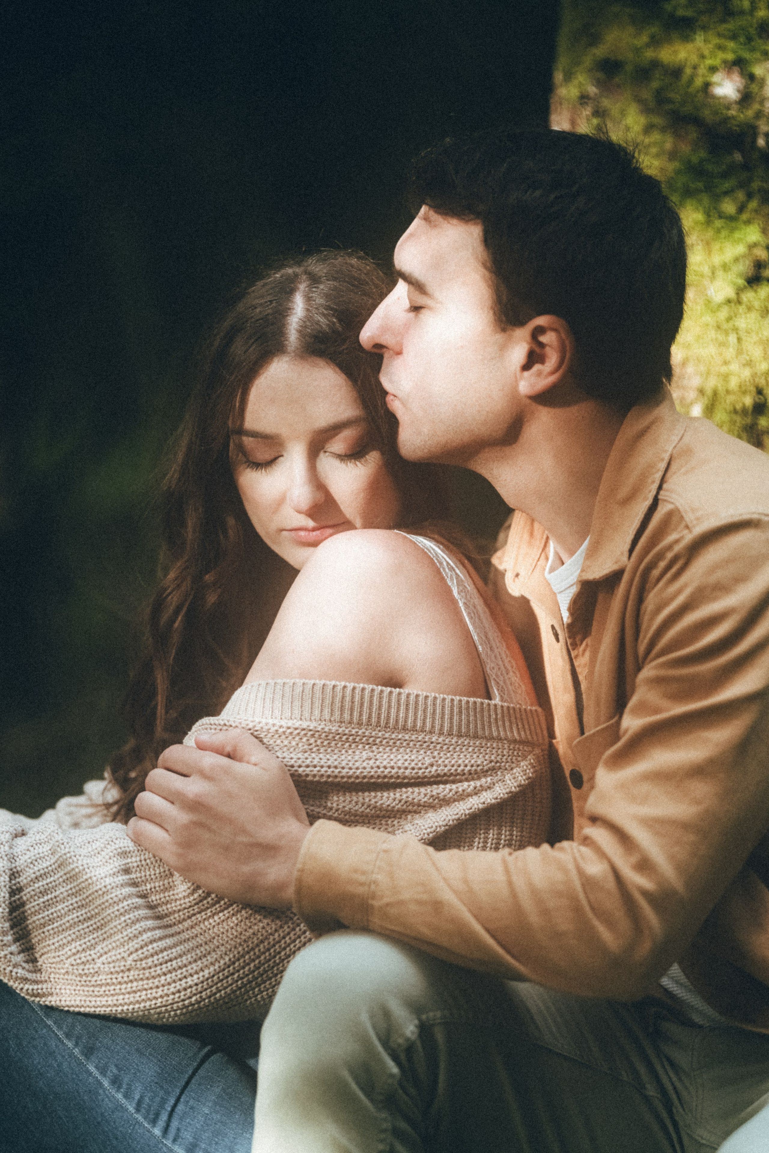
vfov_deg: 15.2
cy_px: 576
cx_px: 384
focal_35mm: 135
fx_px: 4325
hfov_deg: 10.2
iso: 1600
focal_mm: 135
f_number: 2.2
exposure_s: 1/1000
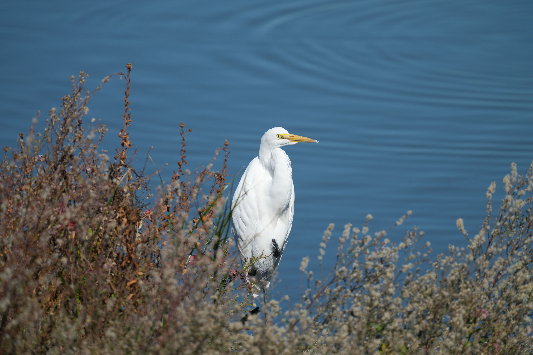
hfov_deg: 3.4
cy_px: 178
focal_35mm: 600
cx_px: 266
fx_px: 8883
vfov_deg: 2.3
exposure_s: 1/1250
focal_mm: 600
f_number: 5.6
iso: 200
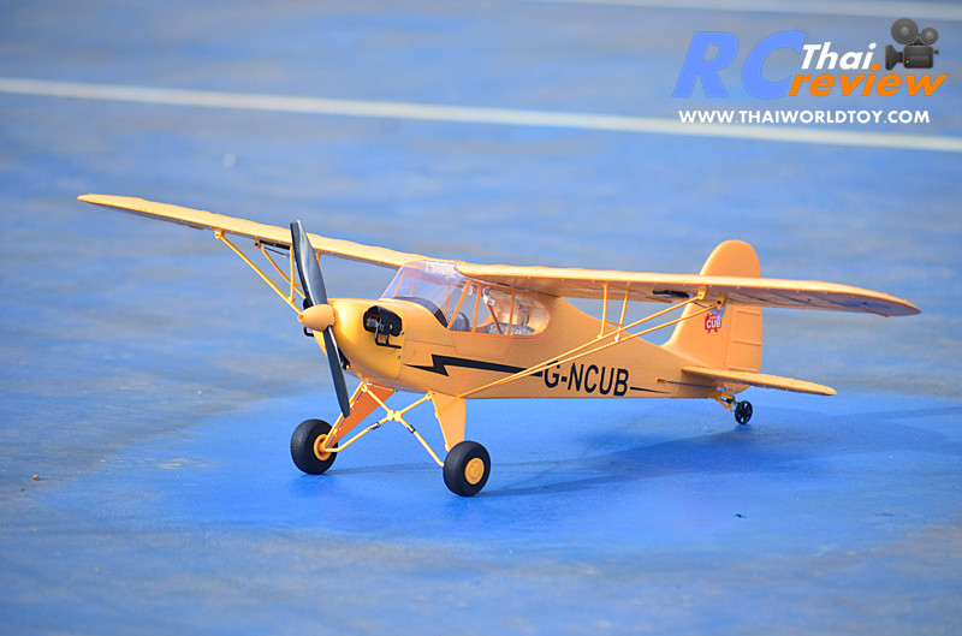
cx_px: 481
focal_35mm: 202
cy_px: 318
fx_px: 5397
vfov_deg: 6.7
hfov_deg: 10.2
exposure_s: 1/320
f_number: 5.6
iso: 250
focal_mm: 135
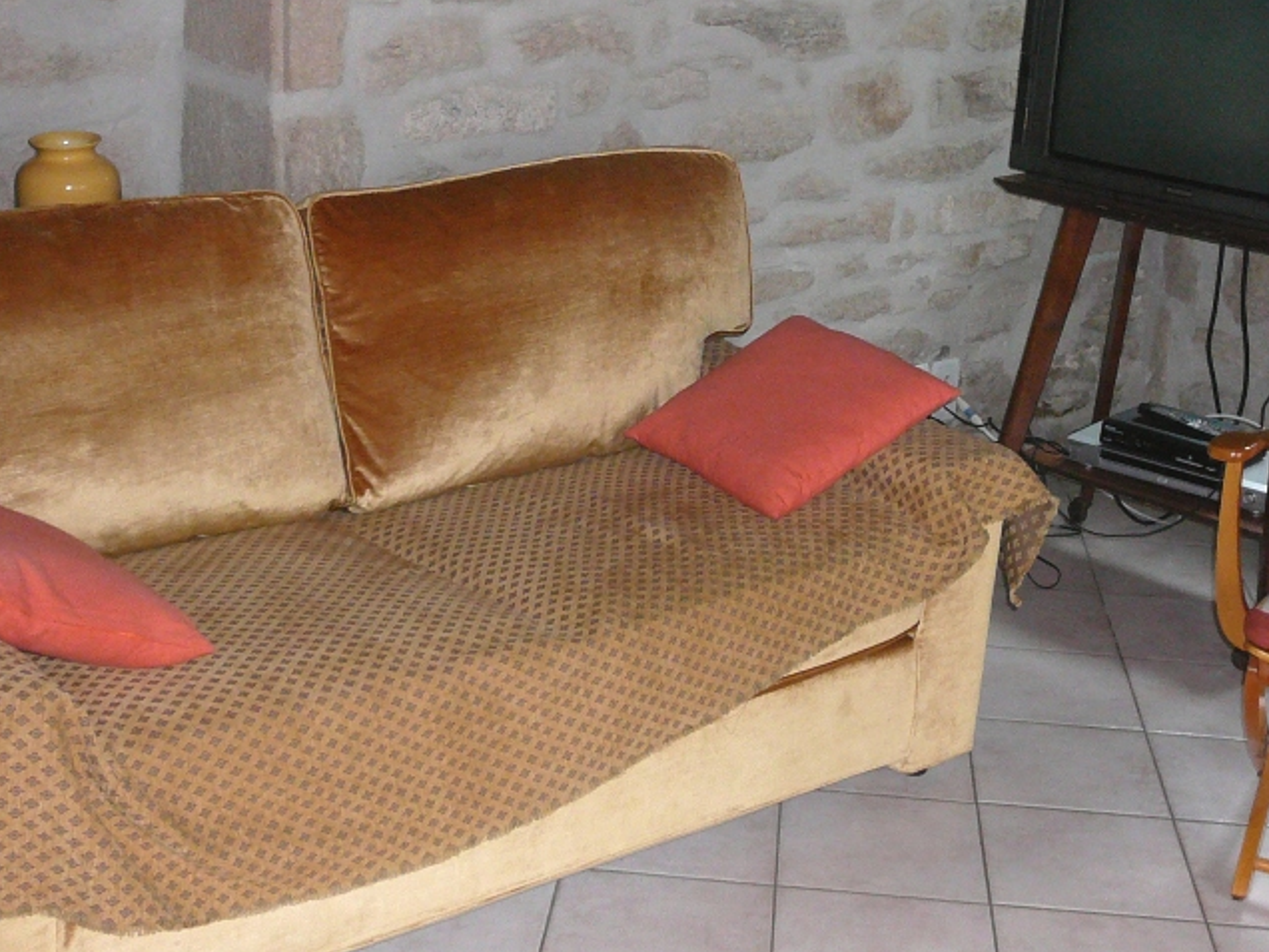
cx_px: 696
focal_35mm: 55
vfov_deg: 26.6
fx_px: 2016
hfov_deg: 34.9
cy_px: 453
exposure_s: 1/30
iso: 200
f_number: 2.8
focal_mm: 5.2
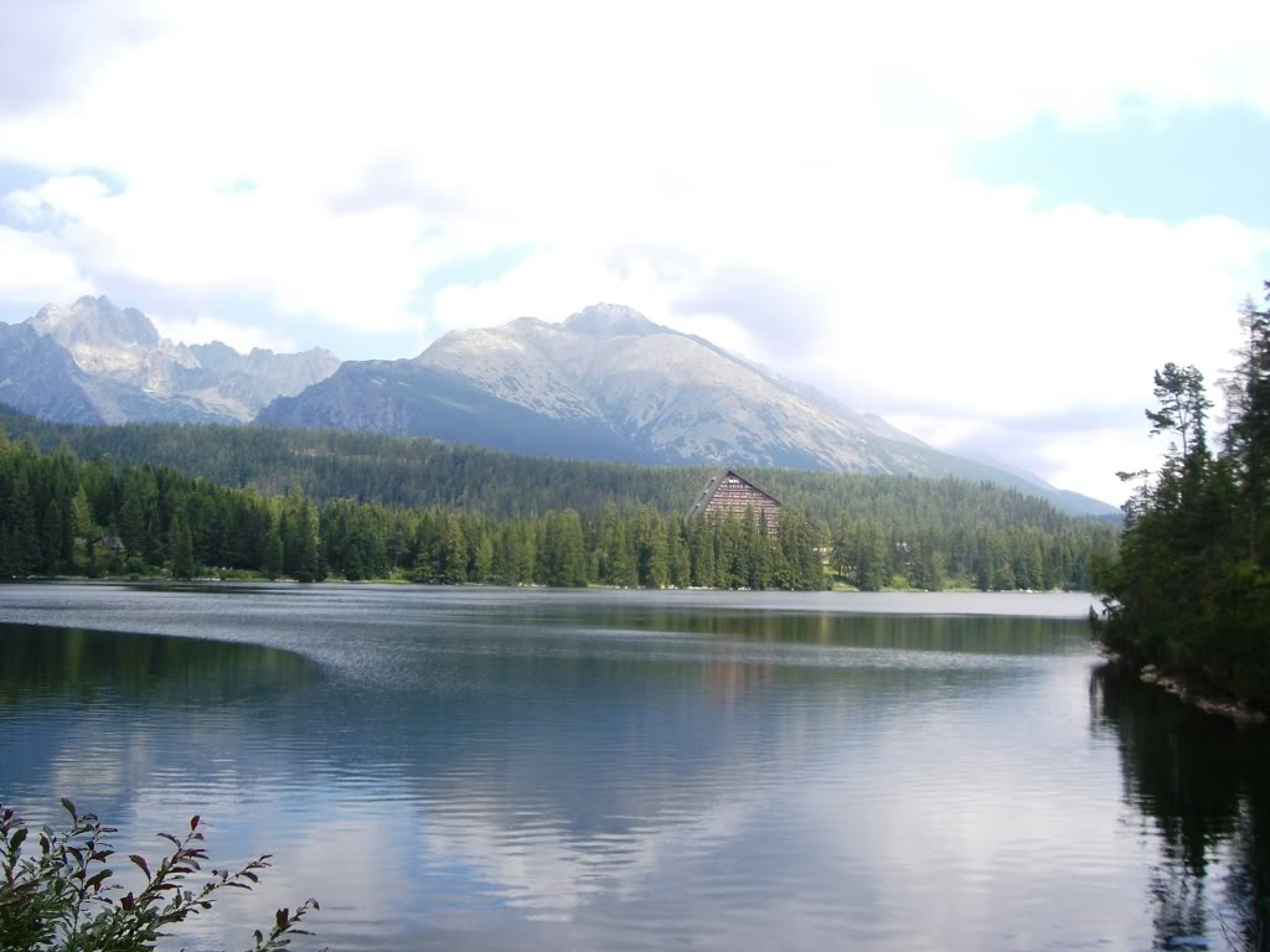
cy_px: 476
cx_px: 635
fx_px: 1394
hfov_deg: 49.0
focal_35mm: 38
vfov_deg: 37.7
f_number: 4.3
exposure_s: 1/640
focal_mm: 6.2
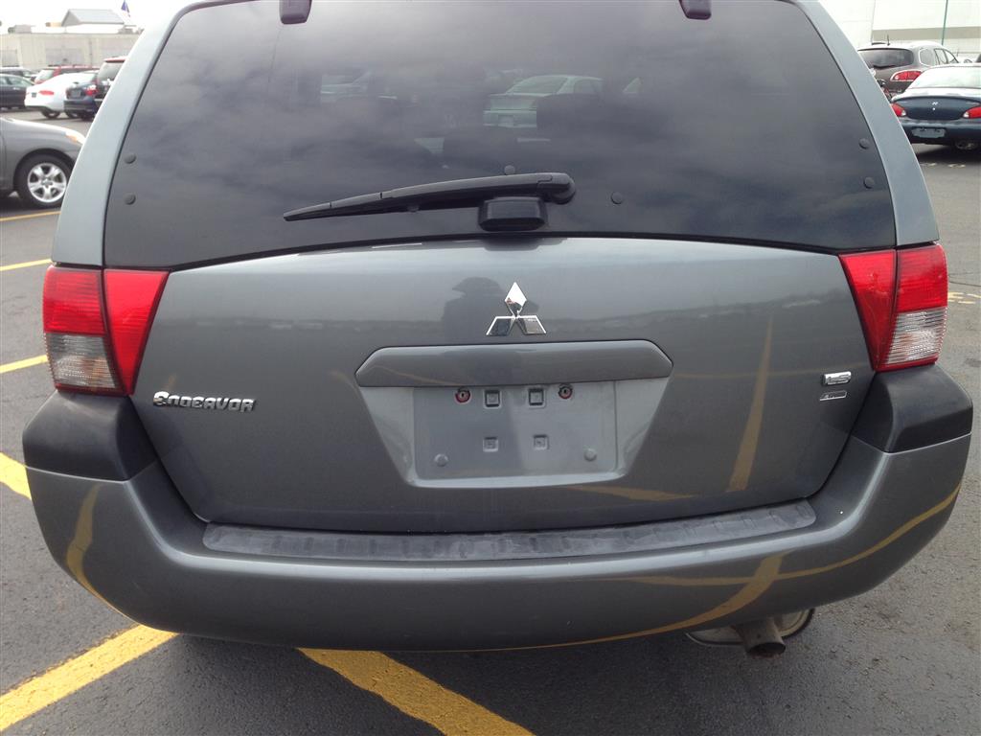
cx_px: 490
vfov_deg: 42.9
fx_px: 935
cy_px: 368
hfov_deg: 55.4
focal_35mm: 33
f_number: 2.4
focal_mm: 4.13
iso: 50
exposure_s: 1/444
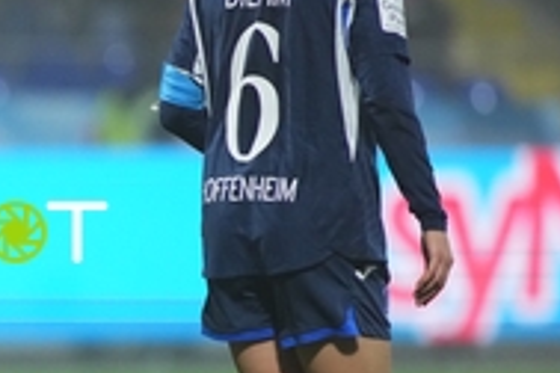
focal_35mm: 952
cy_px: 234
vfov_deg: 1.4
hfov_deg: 2.2
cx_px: -184
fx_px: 14808
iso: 4000
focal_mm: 300
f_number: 2.8
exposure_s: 1/1600
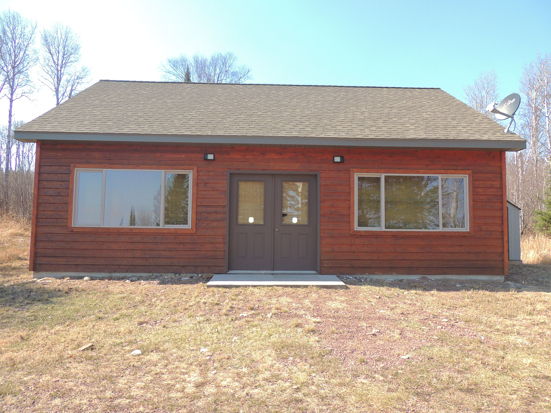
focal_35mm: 24
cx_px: 276
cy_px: 206
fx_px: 382
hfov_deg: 71.6
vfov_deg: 56.8
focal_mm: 4.3
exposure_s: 1/320
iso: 100
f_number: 3
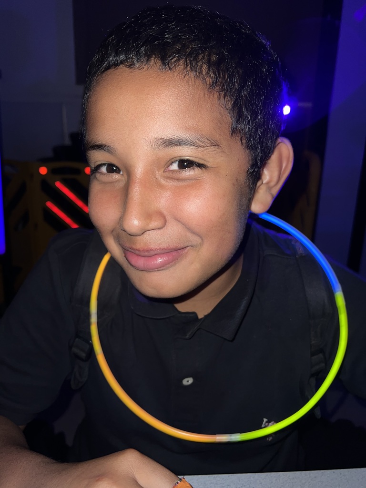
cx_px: 183
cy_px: 244
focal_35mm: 26
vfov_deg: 67.3
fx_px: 367
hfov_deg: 53.1
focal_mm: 5.7
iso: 32
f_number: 1.5
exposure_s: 1/4
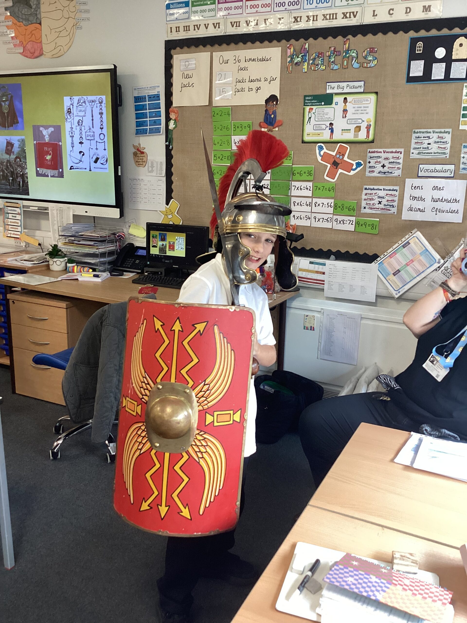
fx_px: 558
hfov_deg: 45.4
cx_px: 234
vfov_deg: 58.4
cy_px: 312
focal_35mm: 31
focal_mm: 3.3
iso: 200
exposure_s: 1/60
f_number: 2.4
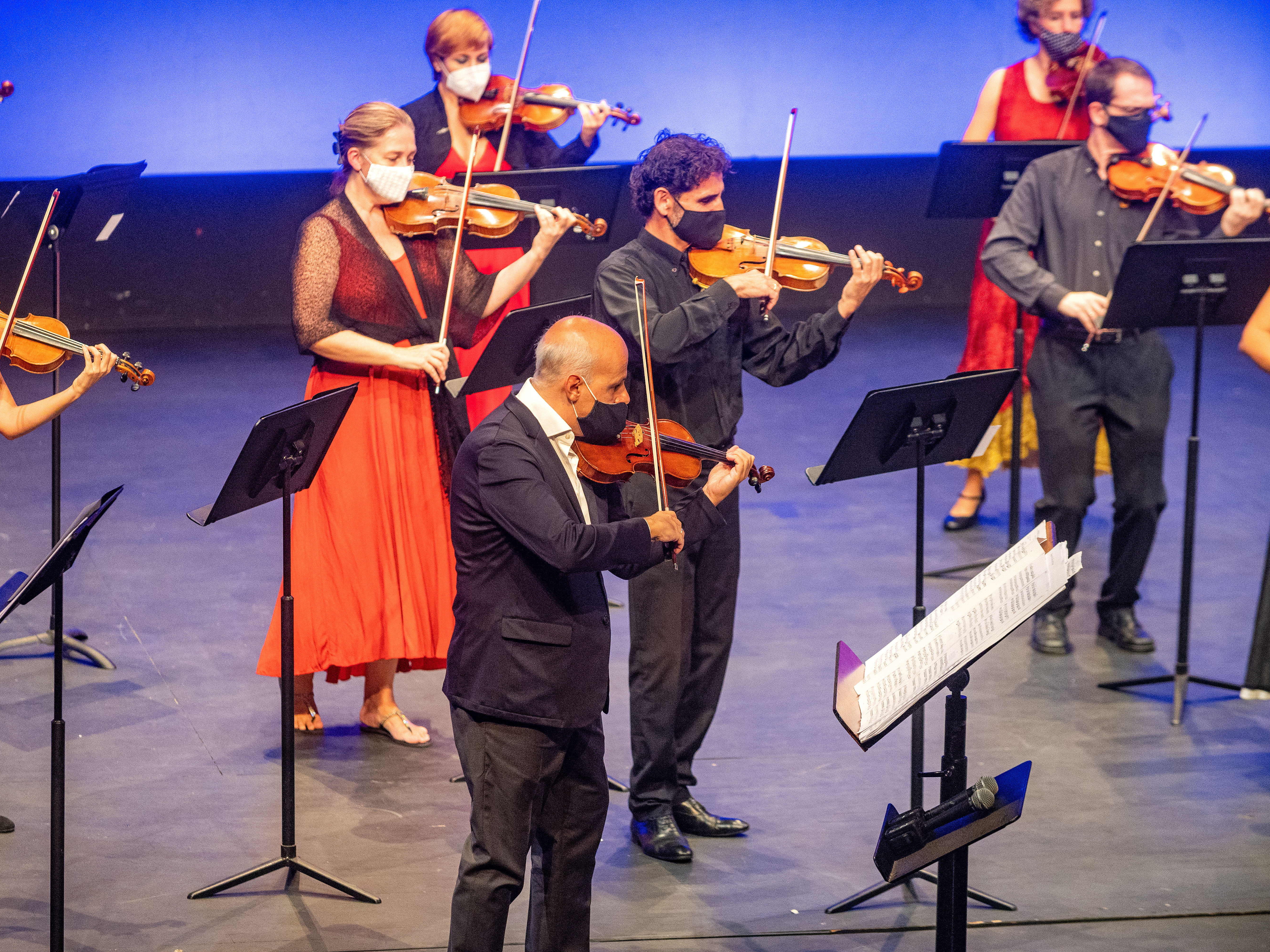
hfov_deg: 9.1
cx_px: 559
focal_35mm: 217
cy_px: 476
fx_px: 7961
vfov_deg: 6.8
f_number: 2.8
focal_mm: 200
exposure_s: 1/640
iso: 3200
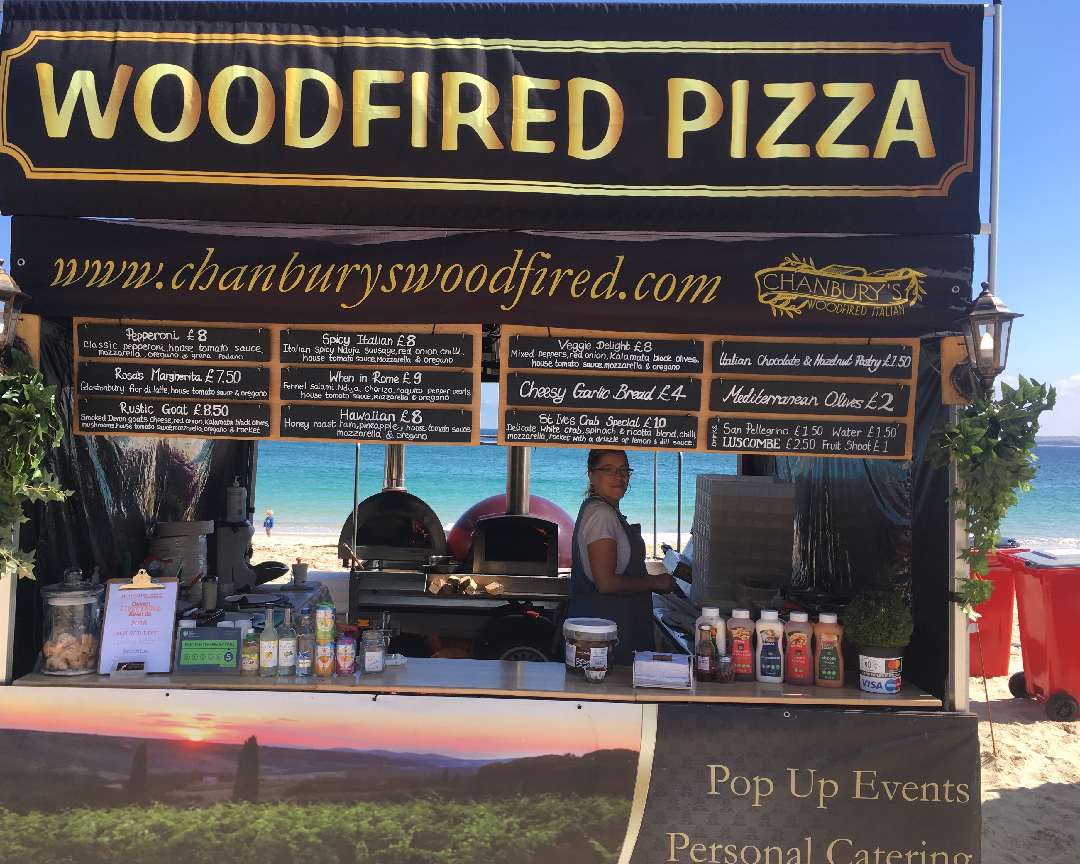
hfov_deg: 57.1
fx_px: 991
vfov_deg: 47.1
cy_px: 439
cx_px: 491
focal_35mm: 31
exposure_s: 1/793
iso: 25
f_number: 2.2
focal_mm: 4.15
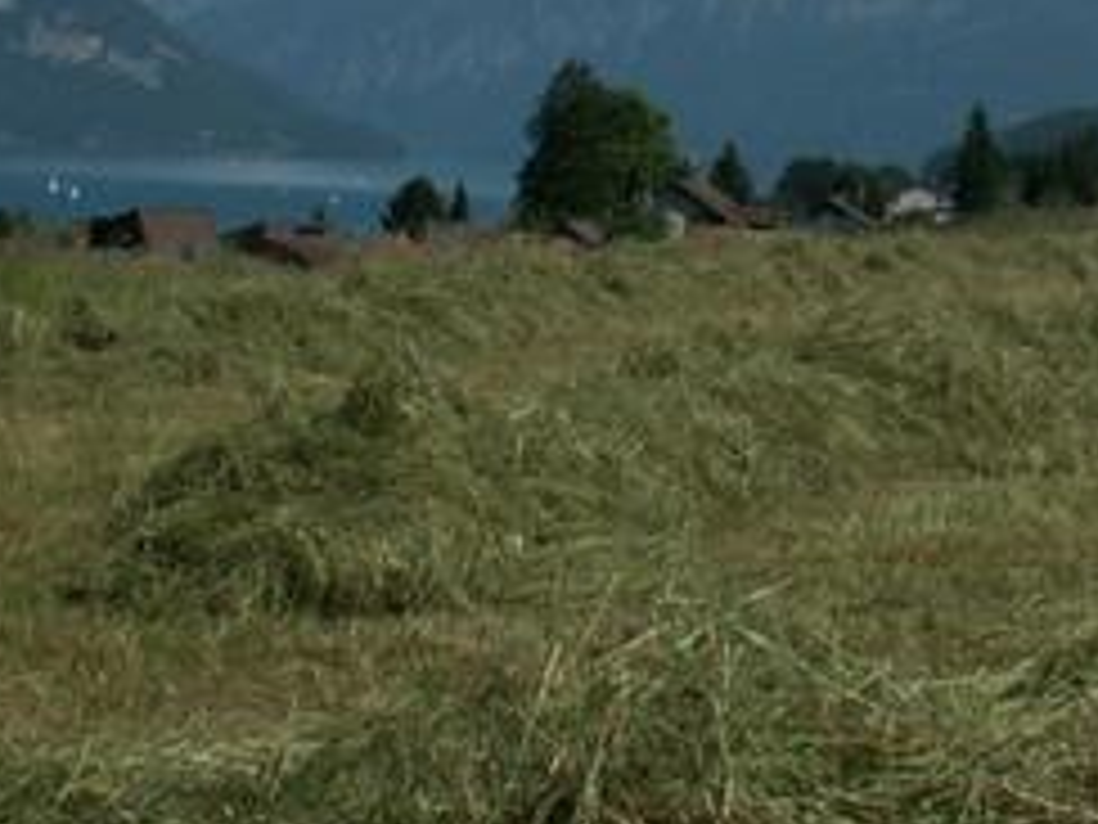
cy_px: -86
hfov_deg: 15.0
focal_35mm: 131
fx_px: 4155
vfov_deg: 11.2
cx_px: 792
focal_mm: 8.3
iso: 50
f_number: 5
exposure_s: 1/800
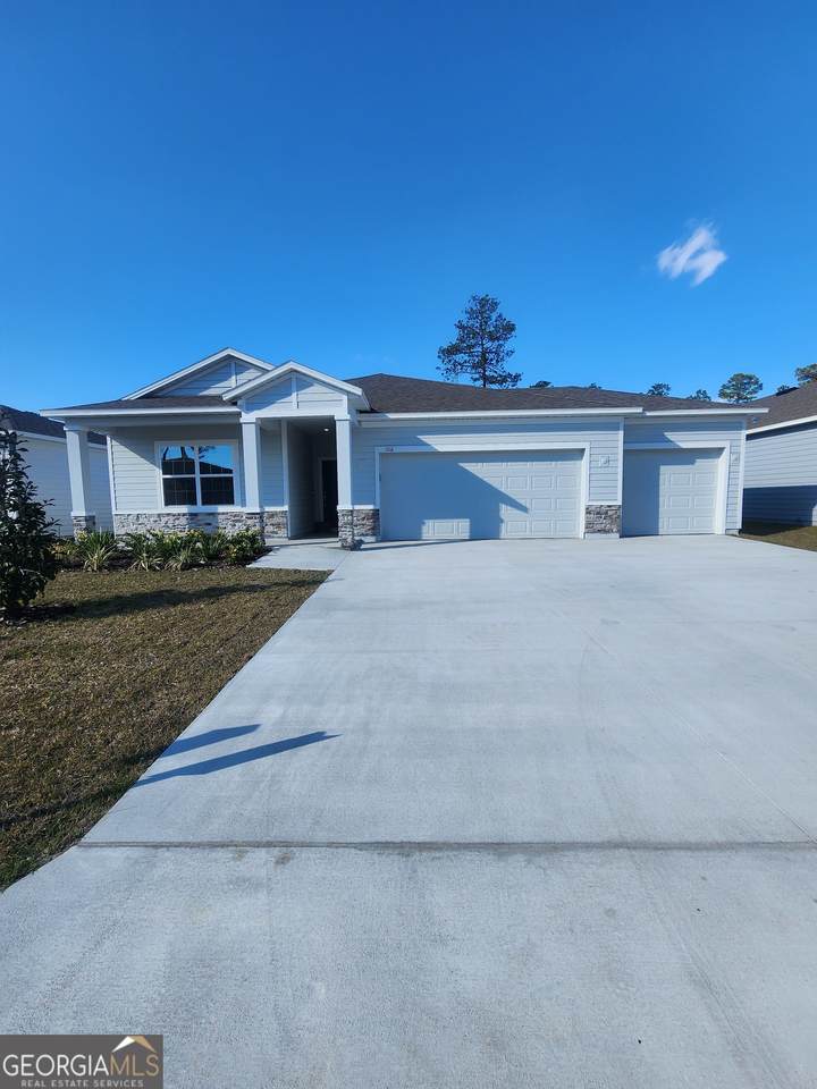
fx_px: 409
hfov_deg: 89.9
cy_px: 544
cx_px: 408
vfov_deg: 106.2
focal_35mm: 13
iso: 50
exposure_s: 1/1700
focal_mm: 2.2
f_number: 2.2
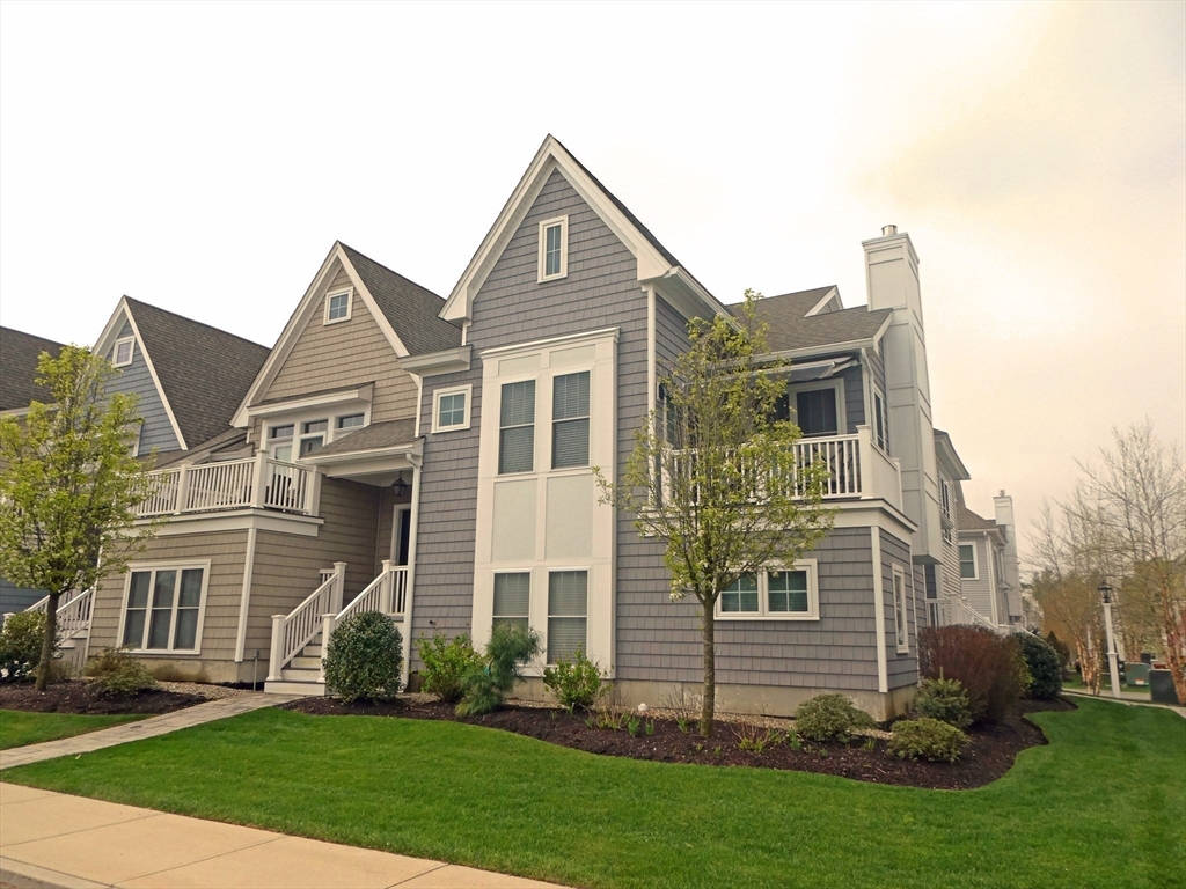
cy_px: 444
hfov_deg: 71.6
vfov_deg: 56.8
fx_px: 822
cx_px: 593
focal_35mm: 24
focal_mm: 4.3
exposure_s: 1/800
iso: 80
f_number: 4
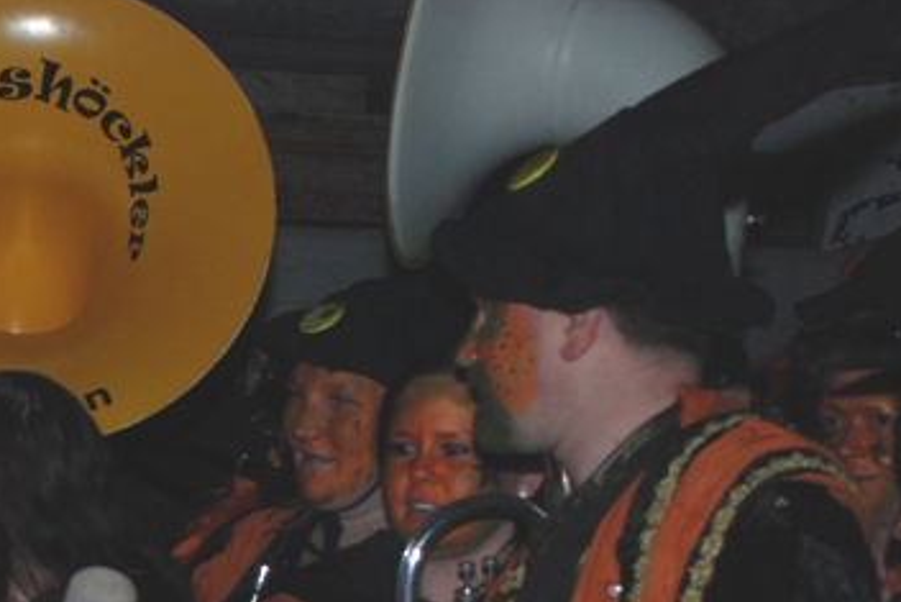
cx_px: -302
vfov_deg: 8.1
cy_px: 826
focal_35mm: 166
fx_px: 4156
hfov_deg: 12.0
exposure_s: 1/60
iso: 200
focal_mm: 38
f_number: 4.5
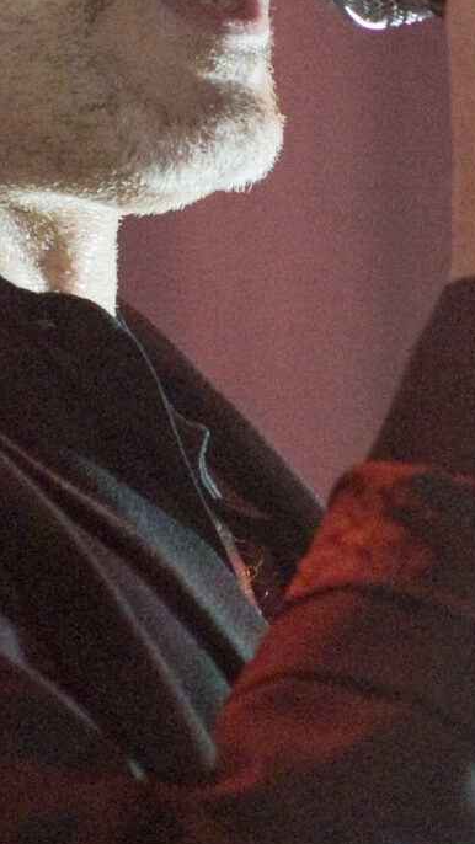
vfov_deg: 1.8
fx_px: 26236
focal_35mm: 1172
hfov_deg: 1.0
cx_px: 373
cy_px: 293
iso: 1600
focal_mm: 200
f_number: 2.8
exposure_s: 1/640
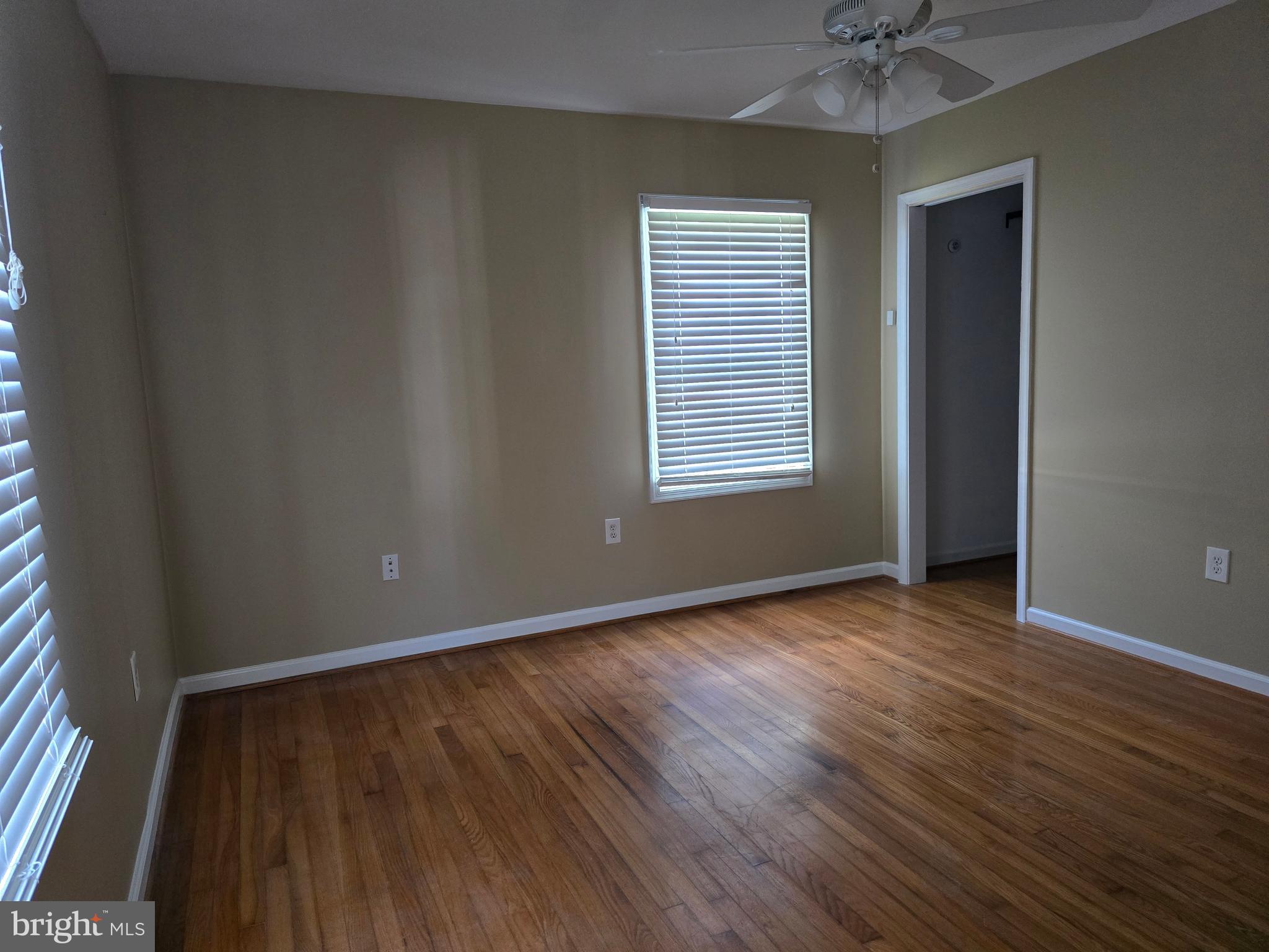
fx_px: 843
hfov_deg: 73.9
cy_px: 476
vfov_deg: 58.9
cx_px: 634
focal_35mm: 23
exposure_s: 1/60
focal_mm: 6.3
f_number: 1.7
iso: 640
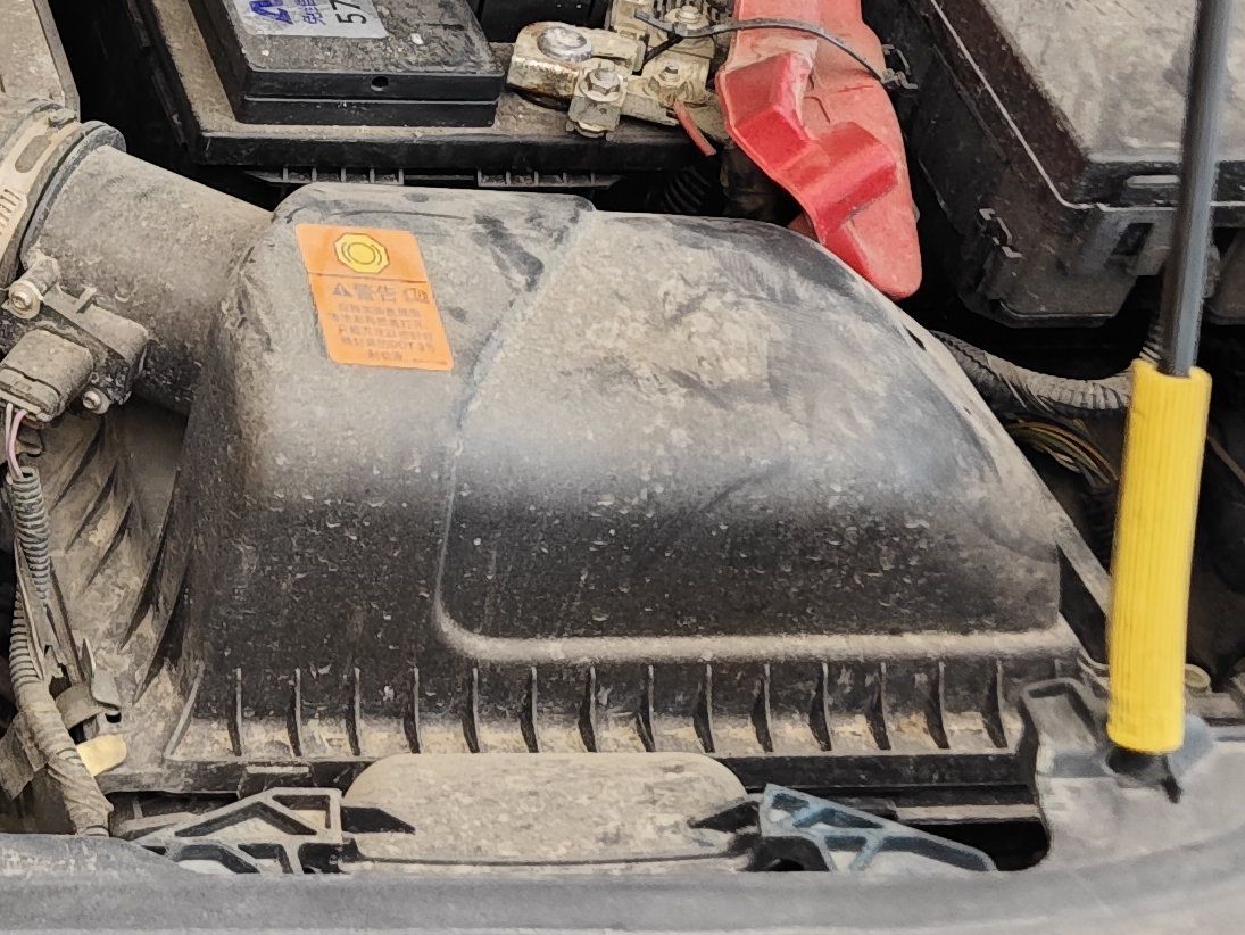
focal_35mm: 86
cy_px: -44
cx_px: -664
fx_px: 3094
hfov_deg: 19.6
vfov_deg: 16.7
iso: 500
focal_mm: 8.7
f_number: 1.9
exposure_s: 1/50
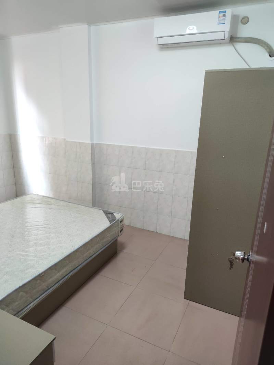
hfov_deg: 56.8
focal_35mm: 24
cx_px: 137
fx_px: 253
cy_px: 182
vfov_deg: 71.6
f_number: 1.69
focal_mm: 6.72
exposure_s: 1/99
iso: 383
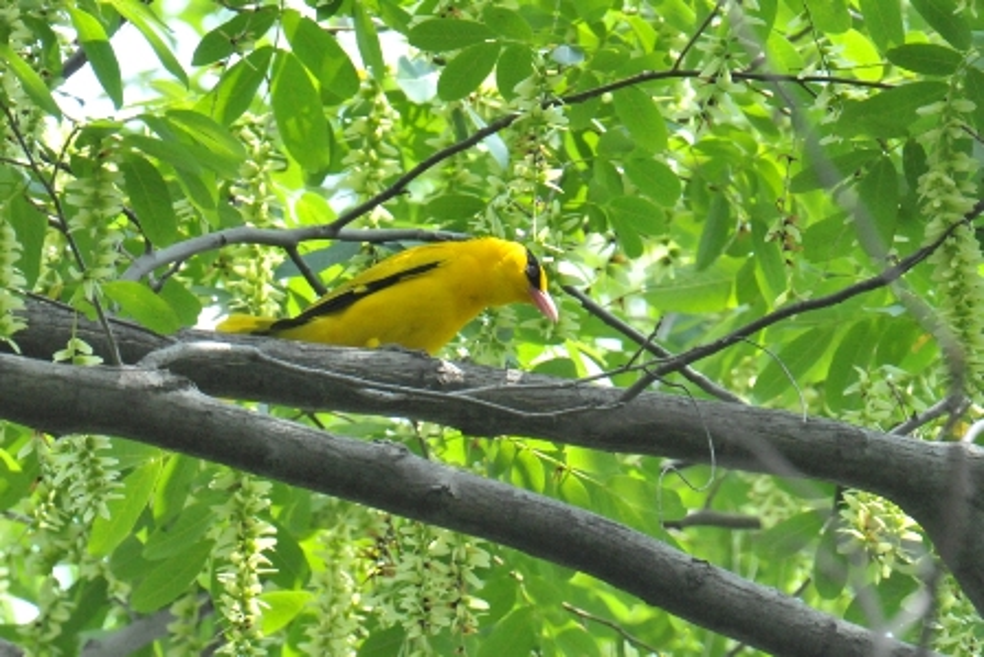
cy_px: 328
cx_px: 492
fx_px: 28708
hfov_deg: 2.0
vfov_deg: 1.3
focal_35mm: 1050
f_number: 11
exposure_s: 1/500
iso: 2000
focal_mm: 700
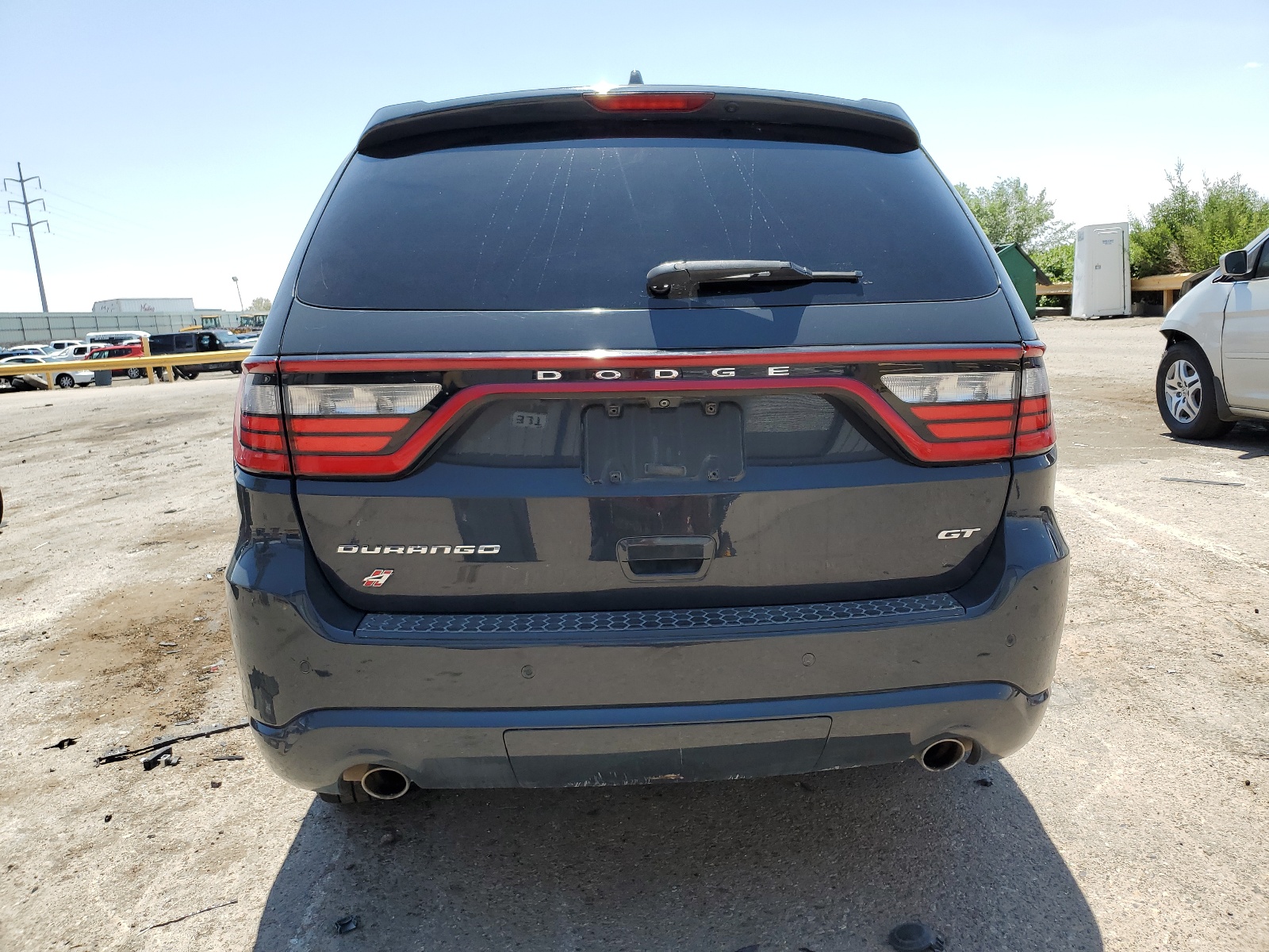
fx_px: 953
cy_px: 476
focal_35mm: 26
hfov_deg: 67.3
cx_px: 634
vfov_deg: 53.1
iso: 50
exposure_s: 1/2000
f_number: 1.5
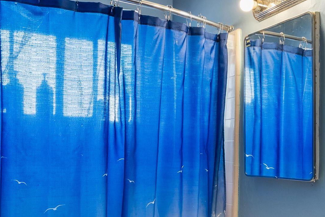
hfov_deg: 48.0
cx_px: 200
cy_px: 162
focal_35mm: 40
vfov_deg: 32.8
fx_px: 361
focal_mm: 14
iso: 800
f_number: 10
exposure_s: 1/4
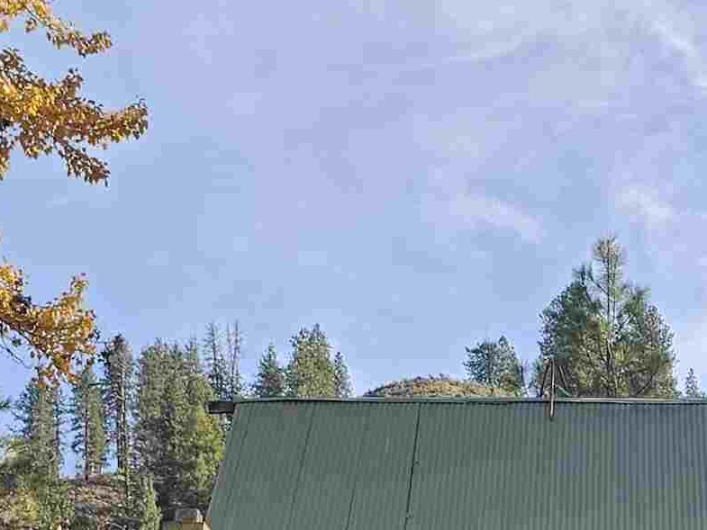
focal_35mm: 90
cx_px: 759
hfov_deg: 20.8
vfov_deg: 15.0
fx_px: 1838
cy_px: 849
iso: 10
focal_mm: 6.3
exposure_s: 1/183
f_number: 1.7
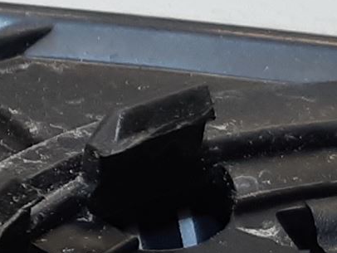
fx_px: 1276
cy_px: 275
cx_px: -282
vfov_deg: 11.2
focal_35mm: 131
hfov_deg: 13.4
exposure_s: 1/60
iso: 80
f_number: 1.7
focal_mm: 3.93
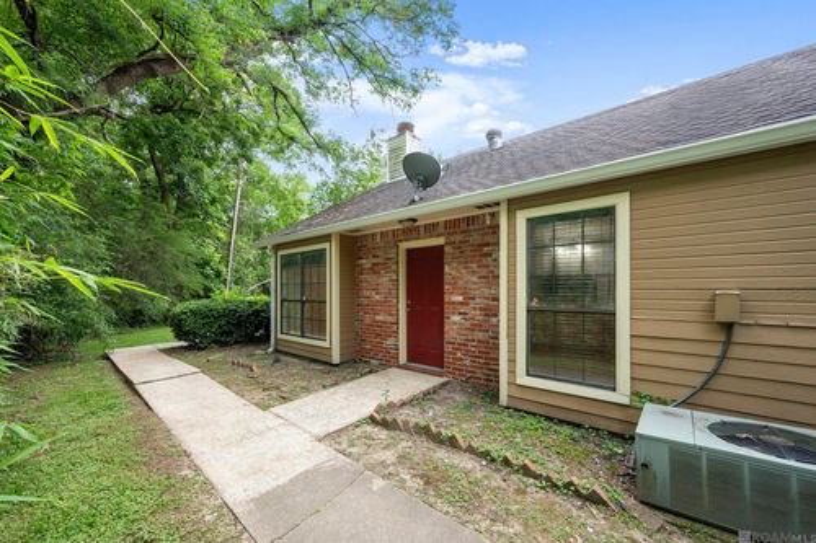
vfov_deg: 81.2
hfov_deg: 104.3
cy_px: 272
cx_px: 408
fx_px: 317
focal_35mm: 14
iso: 320
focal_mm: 14
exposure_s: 1/80
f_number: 10
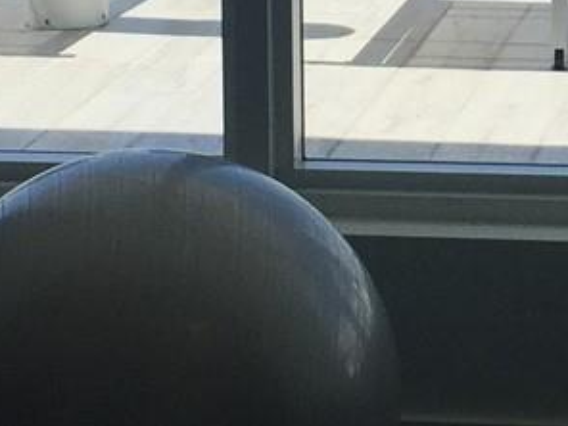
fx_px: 2576
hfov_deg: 12.4
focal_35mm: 157
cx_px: 601
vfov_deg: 9.2
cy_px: -190
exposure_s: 1/1068
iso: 32
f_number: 2.2
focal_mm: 4.15
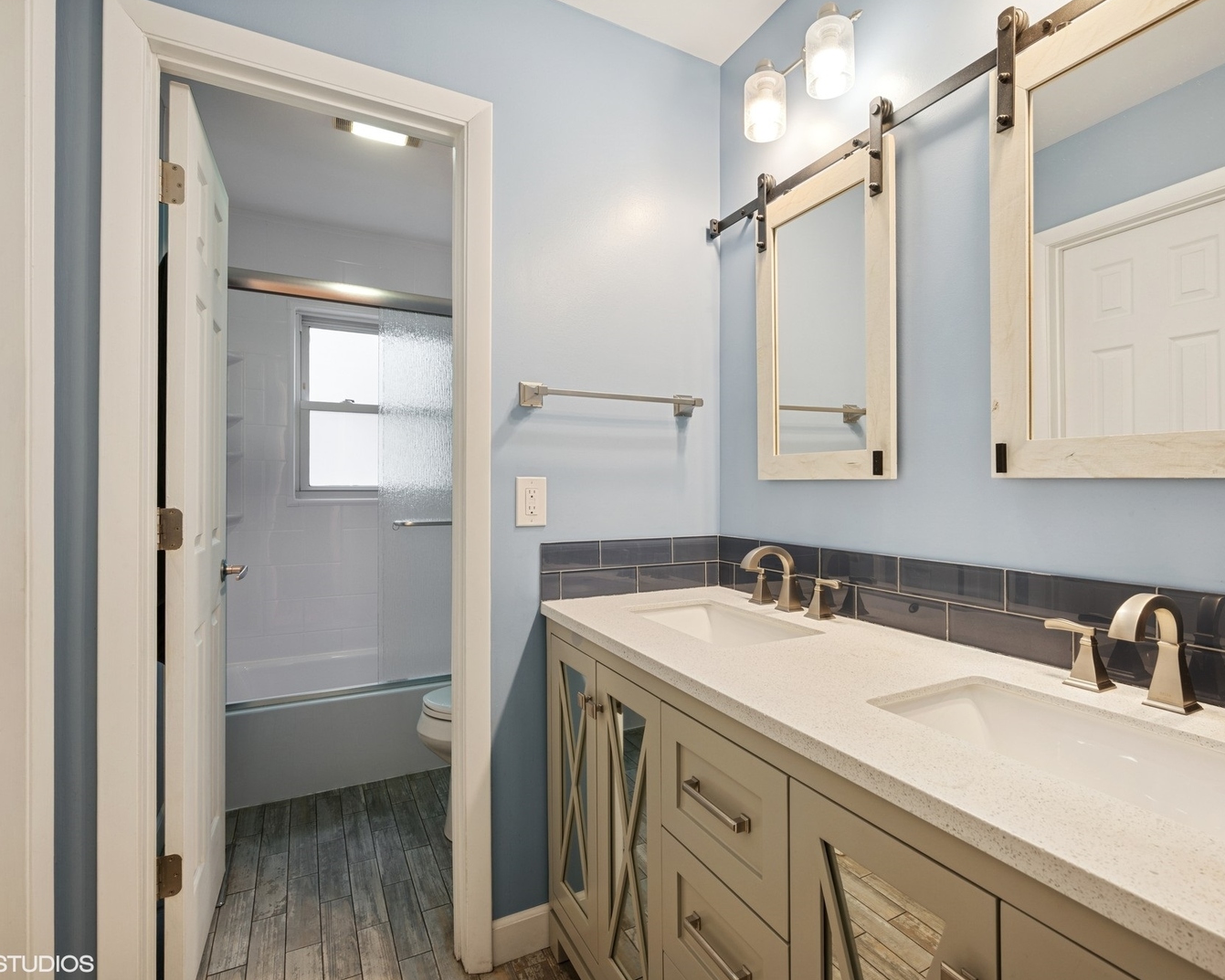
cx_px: 644
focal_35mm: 18
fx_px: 637
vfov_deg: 75.2
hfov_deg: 87.7
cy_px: 490
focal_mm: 15.5
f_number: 9
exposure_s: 1/13
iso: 200
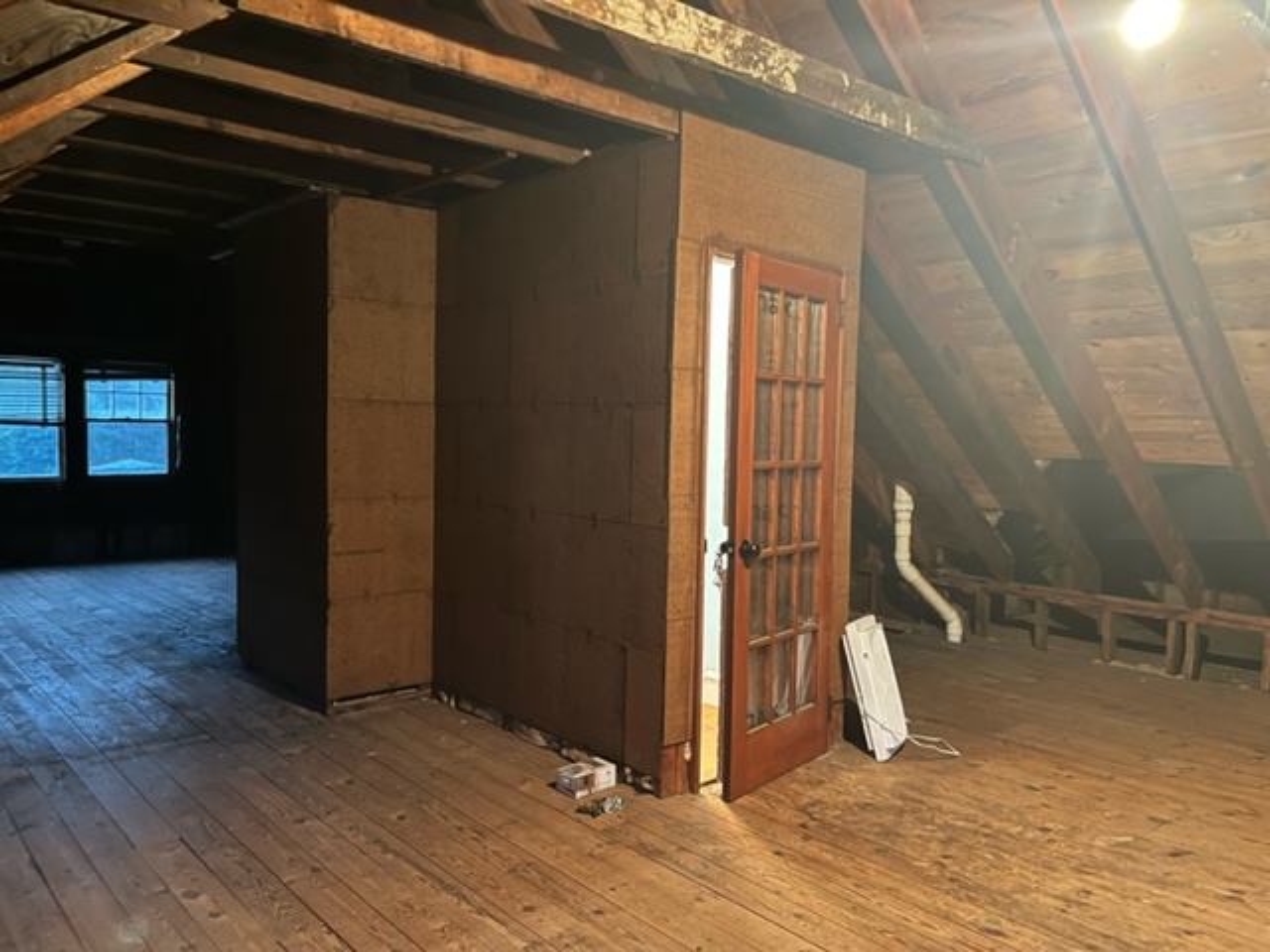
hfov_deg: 67.3
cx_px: 635
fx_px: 954
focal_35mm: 26
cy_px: 476
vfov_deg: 53.1
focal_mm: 5.1
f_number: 1.6
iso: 640
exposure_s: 1/30
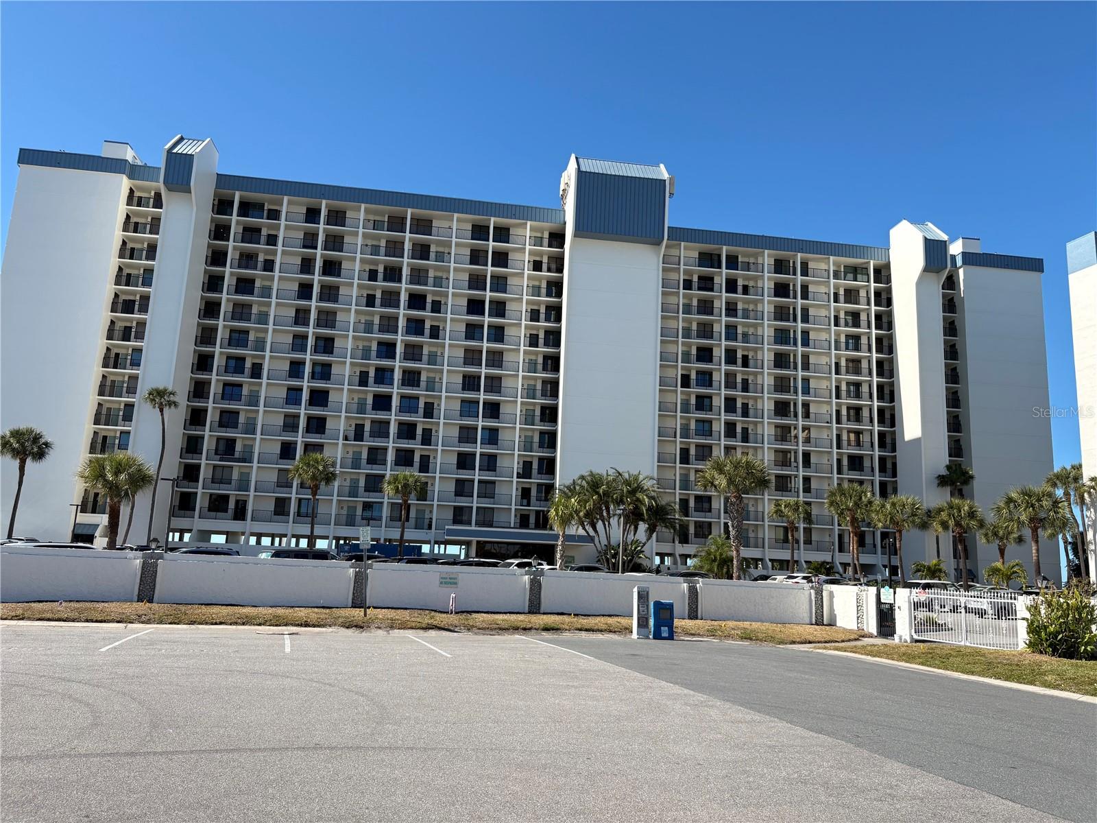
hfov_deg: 67.3
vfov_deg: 53.1
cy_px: 412
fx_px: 824
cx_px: 548
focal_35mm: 26
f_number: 1.6
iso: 50
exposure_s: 1/2639
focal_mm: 5.96
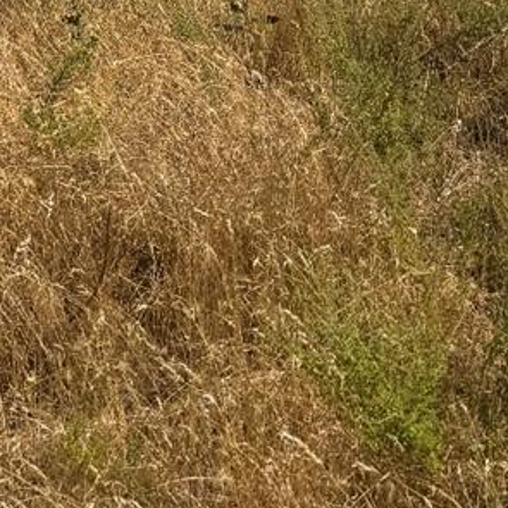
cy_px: -271
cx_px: -133
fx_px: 1793
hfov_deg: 15.4
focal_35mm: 108
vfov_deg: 14.9
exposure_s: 1/5814
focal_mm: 6.76
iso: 80
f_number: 1.78
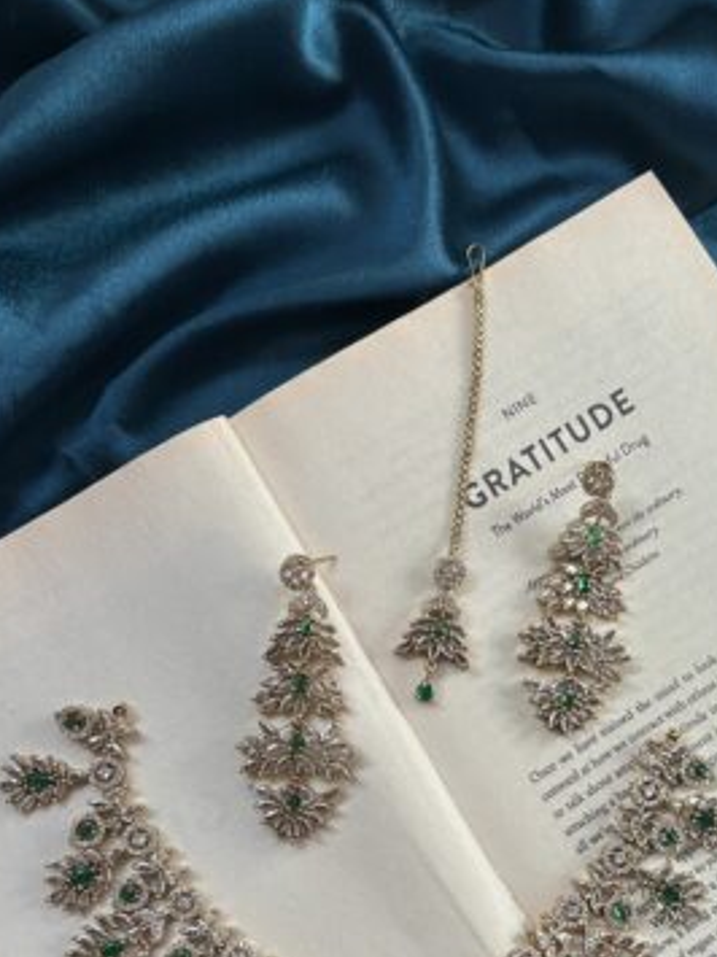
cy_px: 716
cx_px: 426
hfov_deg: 34.2
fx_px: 1161
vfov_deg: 43.4
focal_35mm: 42
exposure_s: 1/289
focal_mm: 5.7
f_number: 1.5
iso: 40
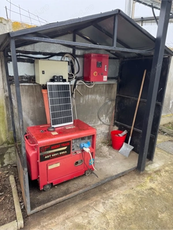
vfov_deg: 71.6
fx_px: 160
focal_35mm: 24
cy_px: 115
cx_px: 86
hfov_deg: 56.8
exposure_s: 1/126
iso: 64
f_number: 1.78
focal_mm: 6.76
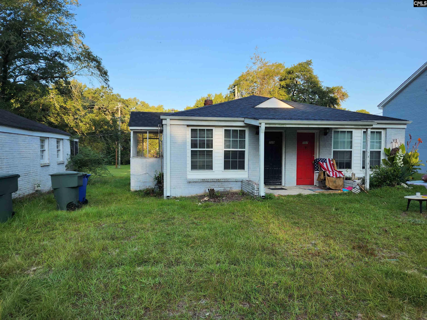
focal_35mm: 23
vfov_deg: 58.9
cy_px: 160
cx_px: 214
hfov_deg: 73.9
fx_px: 284
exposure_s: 1/416
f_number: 1.8
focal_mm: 5.4
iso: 20
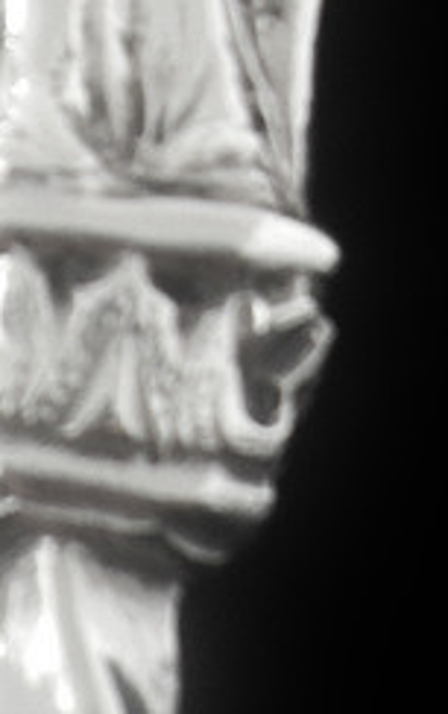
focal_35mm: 184
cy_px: -176
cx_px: -255
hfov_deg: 7.0
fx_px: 3586
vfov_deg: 11.1
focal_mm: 5.7
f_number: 3
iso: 100
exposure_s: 1/25
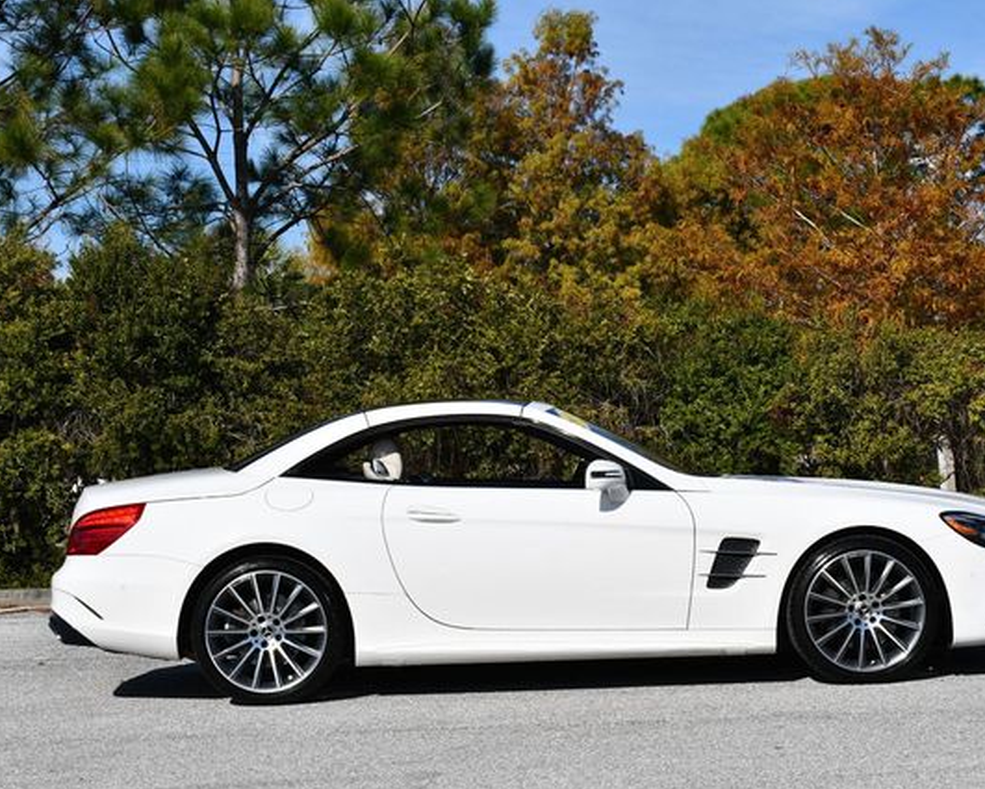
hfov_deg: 24.7
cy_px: 395
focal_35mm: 77
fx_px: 2245
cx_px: 569
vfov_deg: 19.9
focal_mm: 34
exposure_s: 1/400
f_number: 10
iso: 100
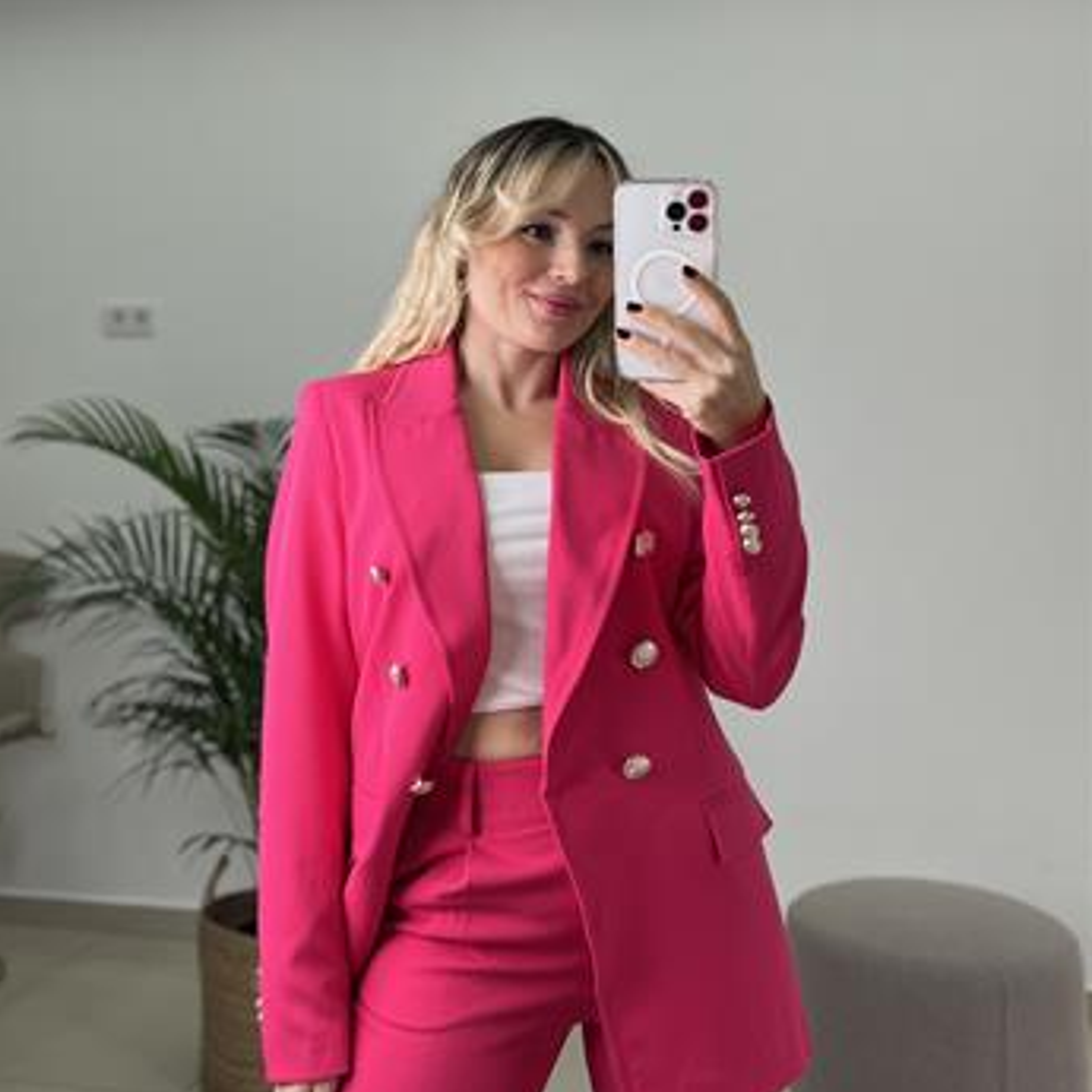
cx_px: 544
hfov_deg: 52.5
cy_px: 576
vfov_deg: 52.5
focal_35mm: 31
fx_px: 1106
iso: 40
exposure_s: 1/182
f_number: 1.5
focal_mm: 5.7
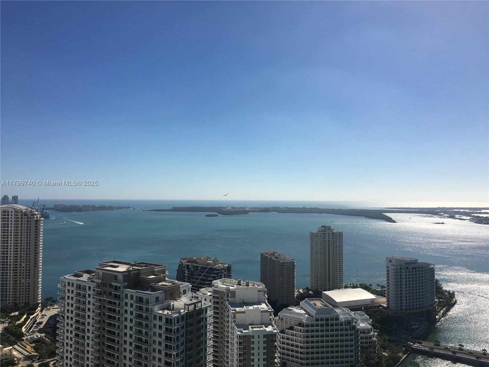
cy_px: 184
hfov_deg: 61.7
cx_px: 244
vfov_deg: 48.2
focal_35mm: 29
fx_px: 410
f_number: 2.2
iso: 25
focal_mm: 4.15
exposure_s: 1/3846
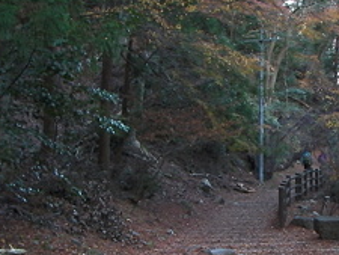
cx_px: 272
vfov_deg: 19.4
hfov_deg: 25.2
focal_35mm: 76
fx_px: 745
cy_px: 161
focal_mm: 6.3
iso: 100
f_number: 3.5
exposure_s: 1/30
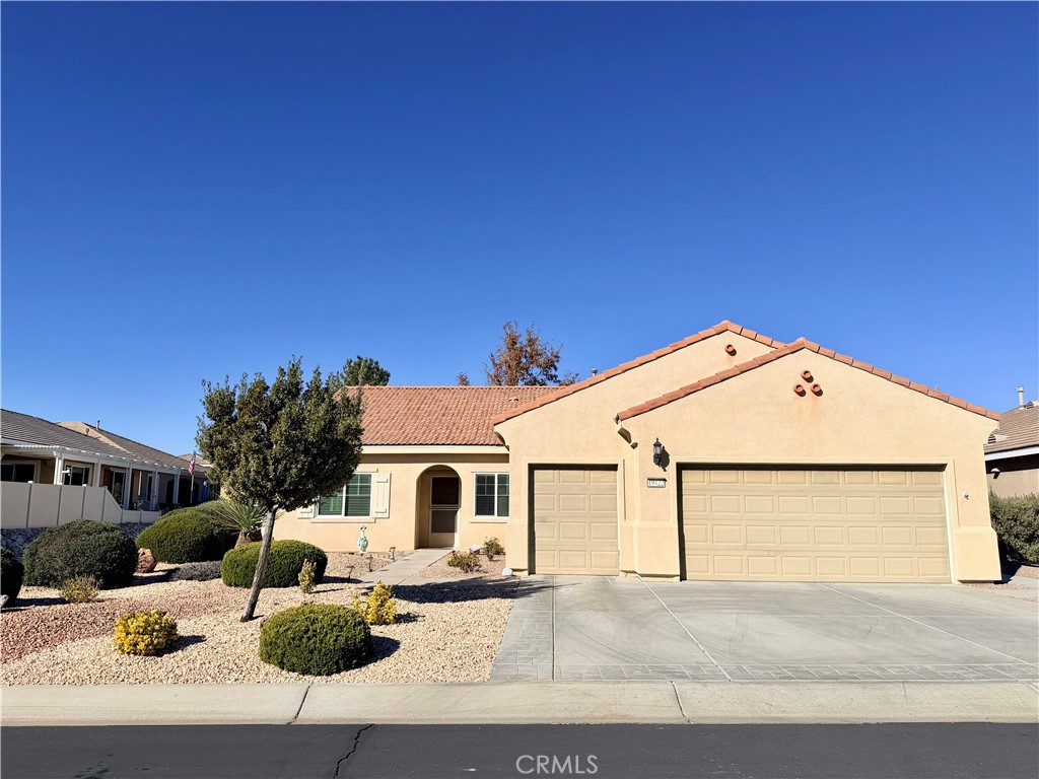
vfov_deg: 56.8
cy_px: 390
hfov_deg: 71.6
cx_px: 520
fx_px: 720
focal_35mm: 24
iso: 80
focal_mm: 6.76
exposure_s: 1/10309
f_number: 1.78
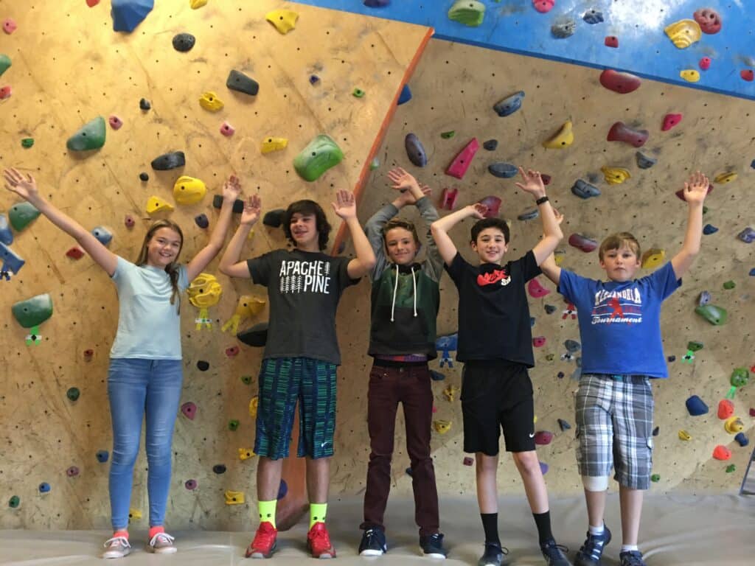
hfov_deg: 61.7
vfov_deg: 48.2
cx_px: 378
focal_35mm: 29
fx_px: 633
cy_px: 283
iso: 125
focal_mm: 4.15
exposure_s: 1/30
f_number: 2.2
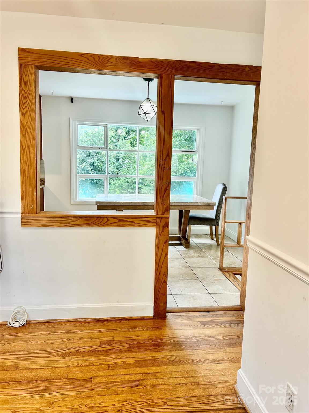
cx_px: 154
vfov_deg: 67.3
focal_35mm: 26
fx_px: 309
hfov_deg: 53.1
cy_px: 206
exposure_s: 1/120
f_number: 1.5
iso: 125
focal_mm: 5.7
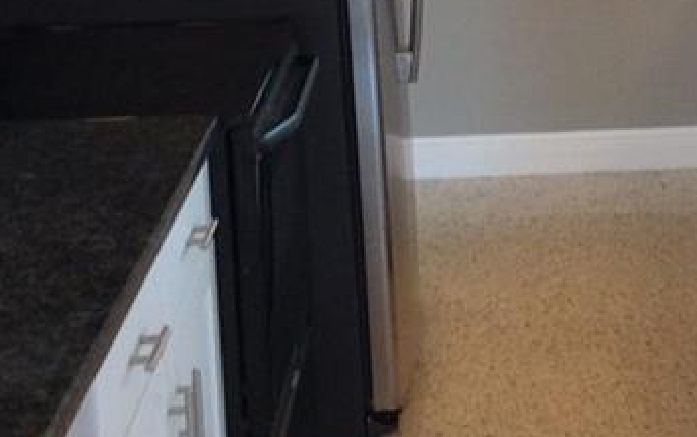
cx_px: 614
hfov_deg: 20.2
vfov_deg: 12.8
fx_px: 1920
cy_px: -2
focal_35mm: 101
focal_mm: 3.3
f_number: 2.4
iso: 80
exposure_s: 1/24
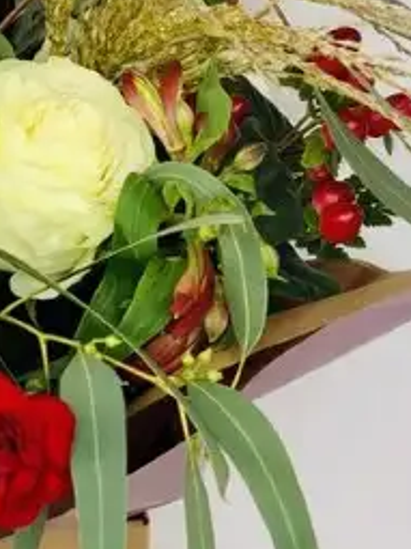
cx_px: -84
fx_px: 2583
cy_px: 353
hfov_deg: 9.0
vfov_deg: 12.1
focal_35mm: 163
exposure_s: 1/100
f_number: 2.4
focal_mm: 6
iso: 25
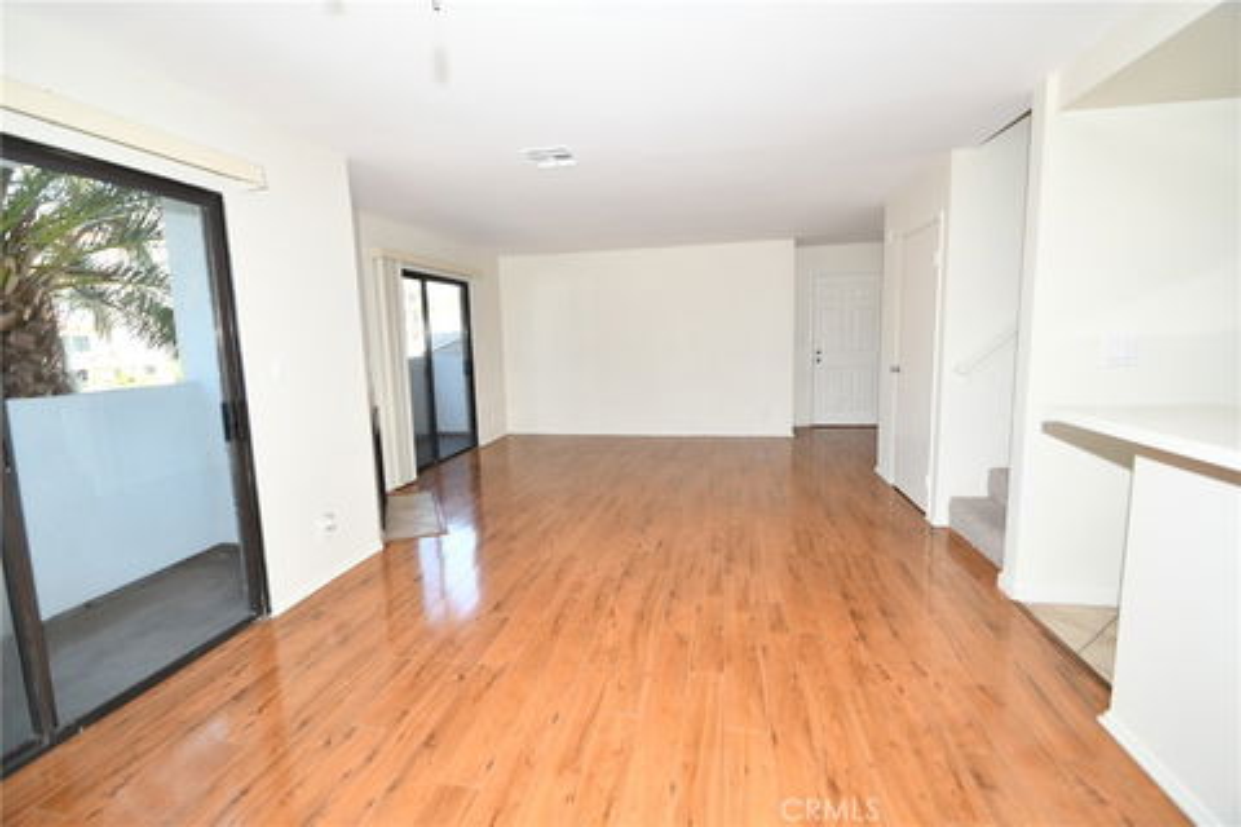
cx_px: 620
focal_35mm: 15
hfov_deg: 100.4
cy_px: 414
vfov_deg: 77.3
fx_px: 517
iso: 200
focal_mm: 10
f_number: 4.5
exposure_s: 1/80
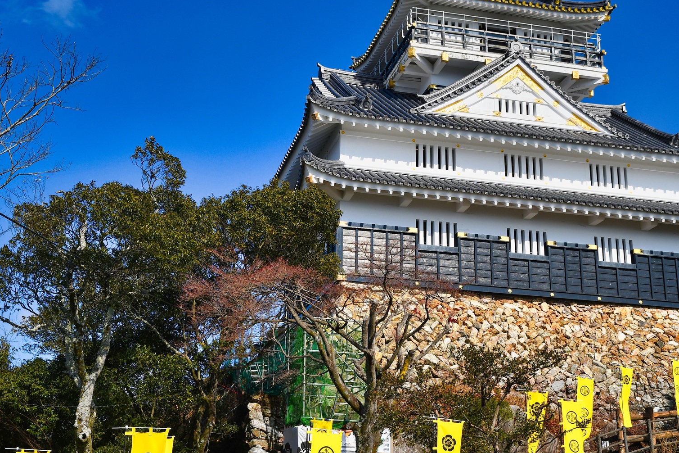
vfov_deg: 25.2
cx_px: 361
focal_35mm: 54
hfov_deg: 37.1
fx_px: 1012
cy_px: 205
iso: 100
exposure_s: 1/1600
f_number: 5.6
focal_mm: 27
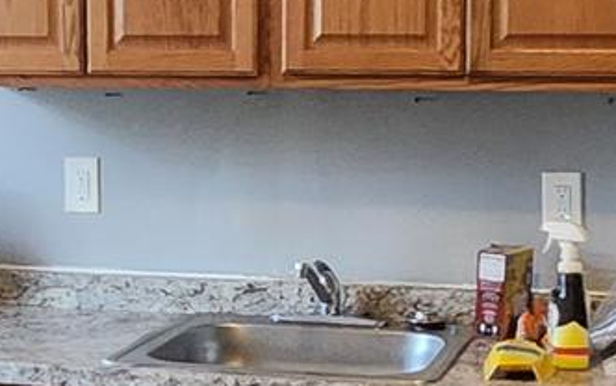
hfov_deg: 24.3
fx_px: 1428
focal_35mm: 85
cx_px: 299
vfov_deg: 15.4
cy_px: 195
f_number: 2.2
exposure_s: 1/24
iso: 640
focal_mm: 2.2
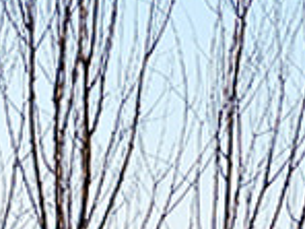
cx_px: 385
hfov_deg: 4.3
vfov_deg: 3.2
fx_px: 4062
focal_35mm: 461
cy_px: 340
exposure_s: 1/500
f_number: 4
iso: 100
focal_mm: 15.2
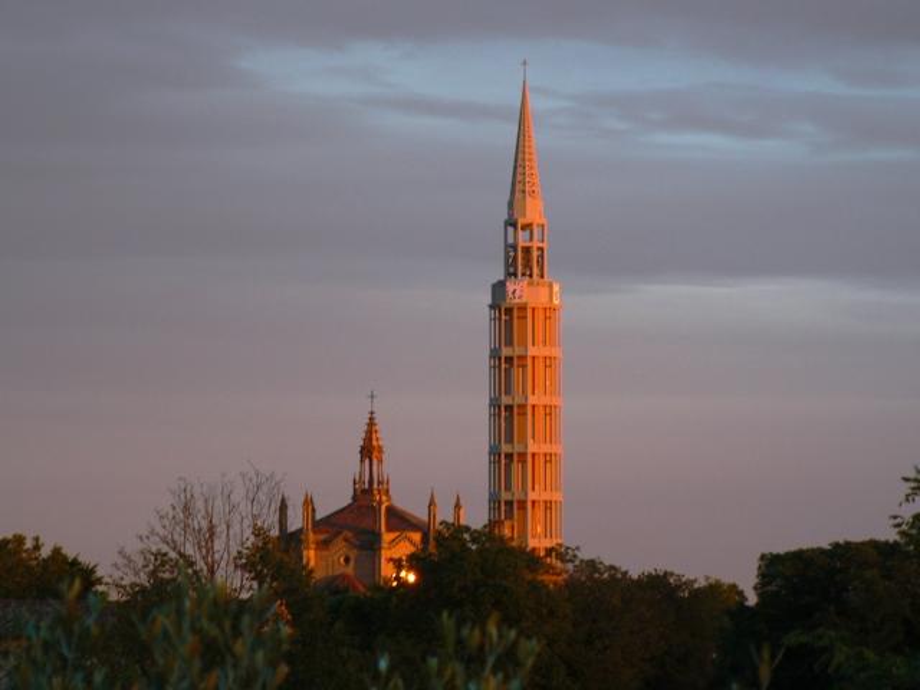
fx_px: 4651
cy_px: 345
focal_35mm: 175
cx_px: 460
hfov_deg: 11.3
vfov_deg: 8.5
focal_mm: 29.1
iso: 80
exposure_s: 1/30
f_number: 3.3
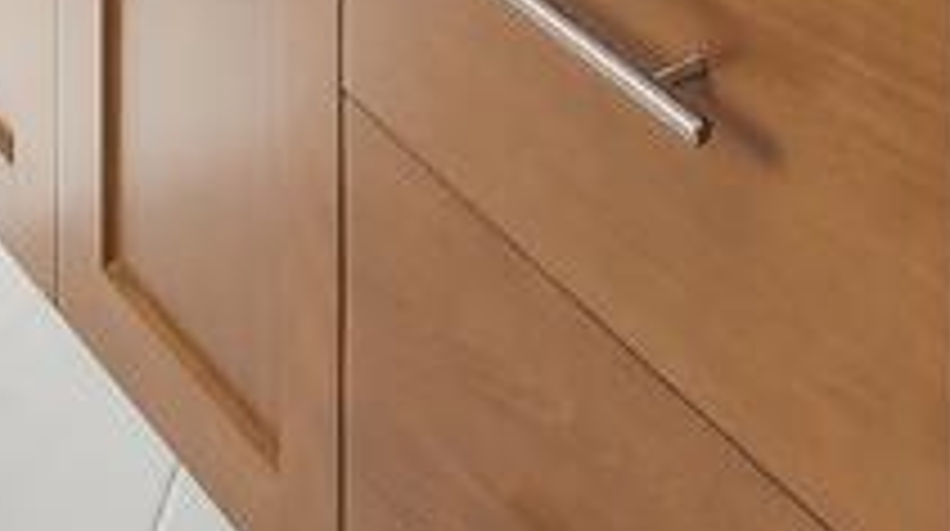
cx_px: 603
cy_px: -1600
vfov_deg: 7.9
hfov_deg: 22.0
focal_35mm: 97
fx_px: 2440
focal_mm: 13
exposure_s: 1/60
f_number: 5.6
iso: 100
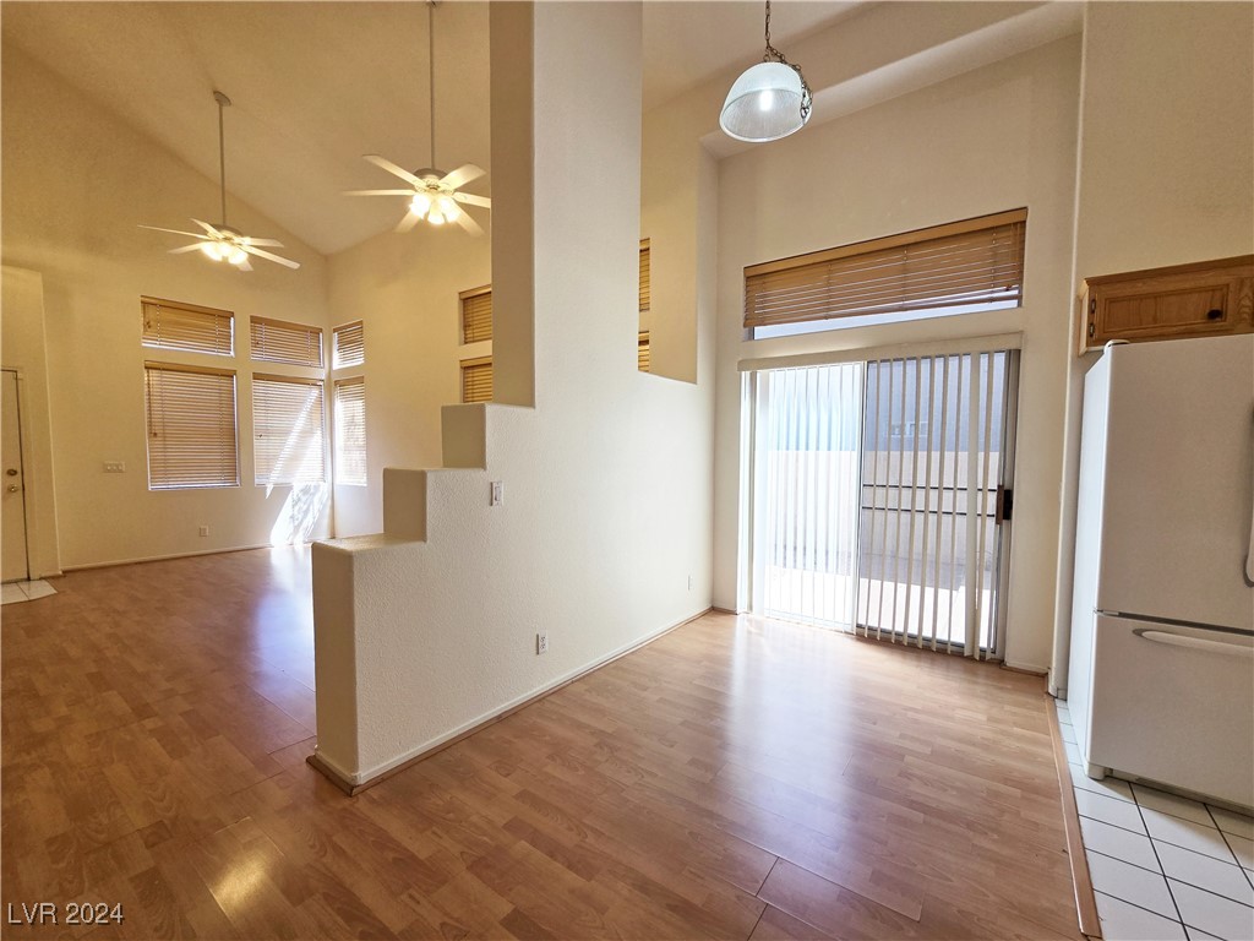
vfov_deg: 89.9
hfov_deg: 106.2
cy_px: 470
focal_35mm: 13
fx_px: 471
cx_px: 627
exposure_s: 1/120
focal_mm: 2.2
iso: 50
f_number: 2.2
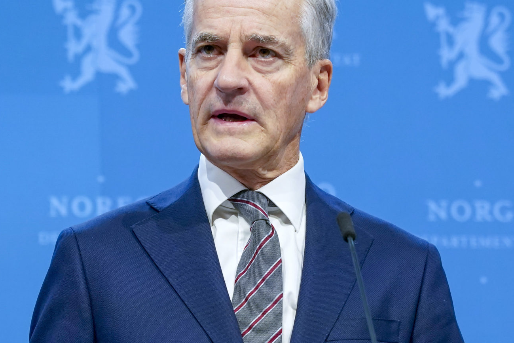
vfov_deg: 6.6
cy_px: 259
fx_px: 2955
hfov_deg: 9.9
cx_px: 264
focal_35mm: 207
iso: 2500
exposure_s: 1/250
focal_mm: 105
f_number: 5
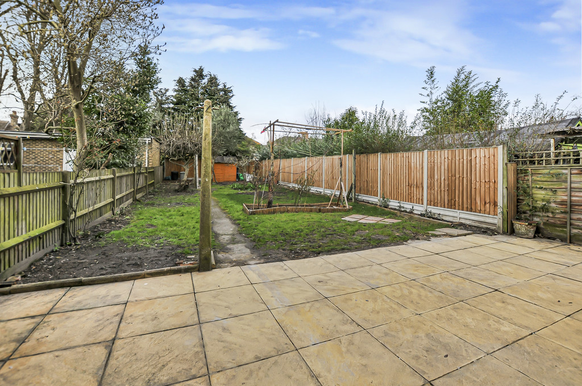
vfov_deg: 77.2
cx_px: 291
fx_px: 242
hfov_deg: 100.5
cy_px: 193
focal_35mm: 15
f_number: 5.6
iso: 200
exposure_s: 1/500
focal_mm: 10
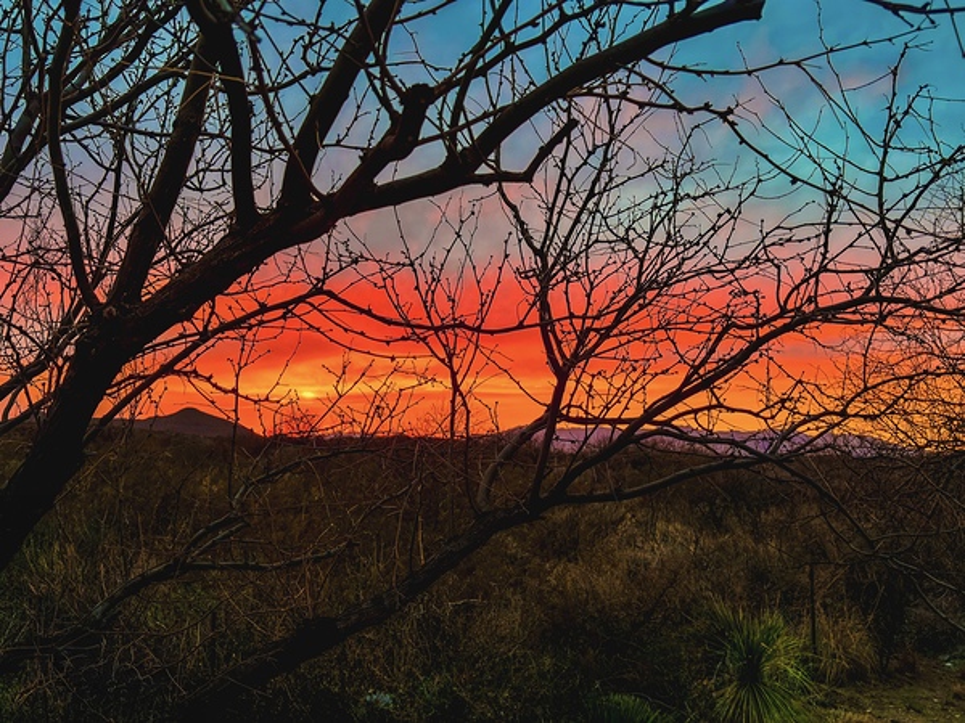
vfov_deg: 40.7
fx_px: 976
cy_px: 362
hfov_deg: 52.6
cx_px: 482
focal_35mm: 35
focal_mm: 6.86
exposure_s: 1/60
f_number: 1.8
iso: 125
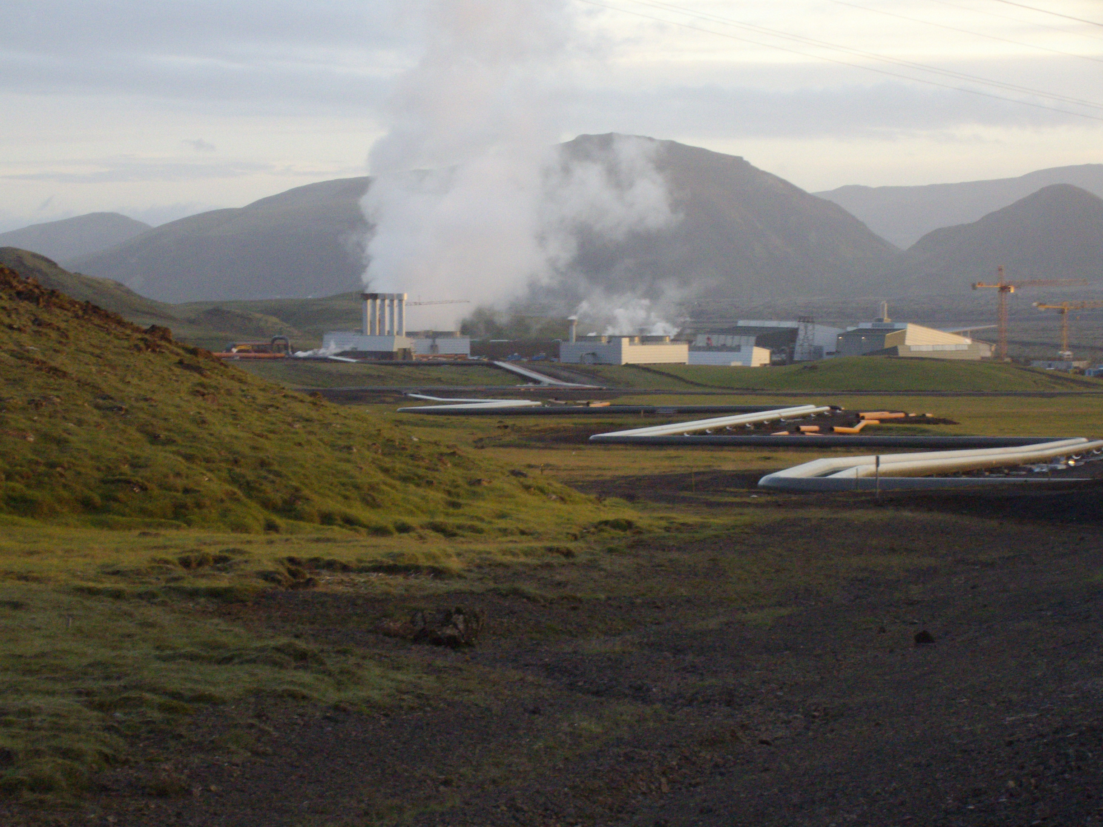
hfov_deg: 18.2
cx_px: 552
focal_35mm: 108
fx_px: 3441
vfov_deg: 13.7
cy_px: 414
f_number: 4.8
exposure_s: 1/125
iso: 296
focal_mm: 18
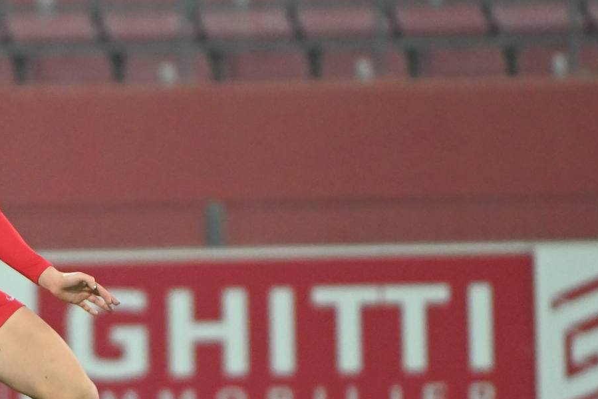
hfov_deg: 1.6
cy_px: 243
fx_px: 21290
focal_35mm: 1282
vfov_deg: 1.1
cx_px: -33
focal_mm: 400
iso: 3200
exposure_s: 1/800
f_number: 4
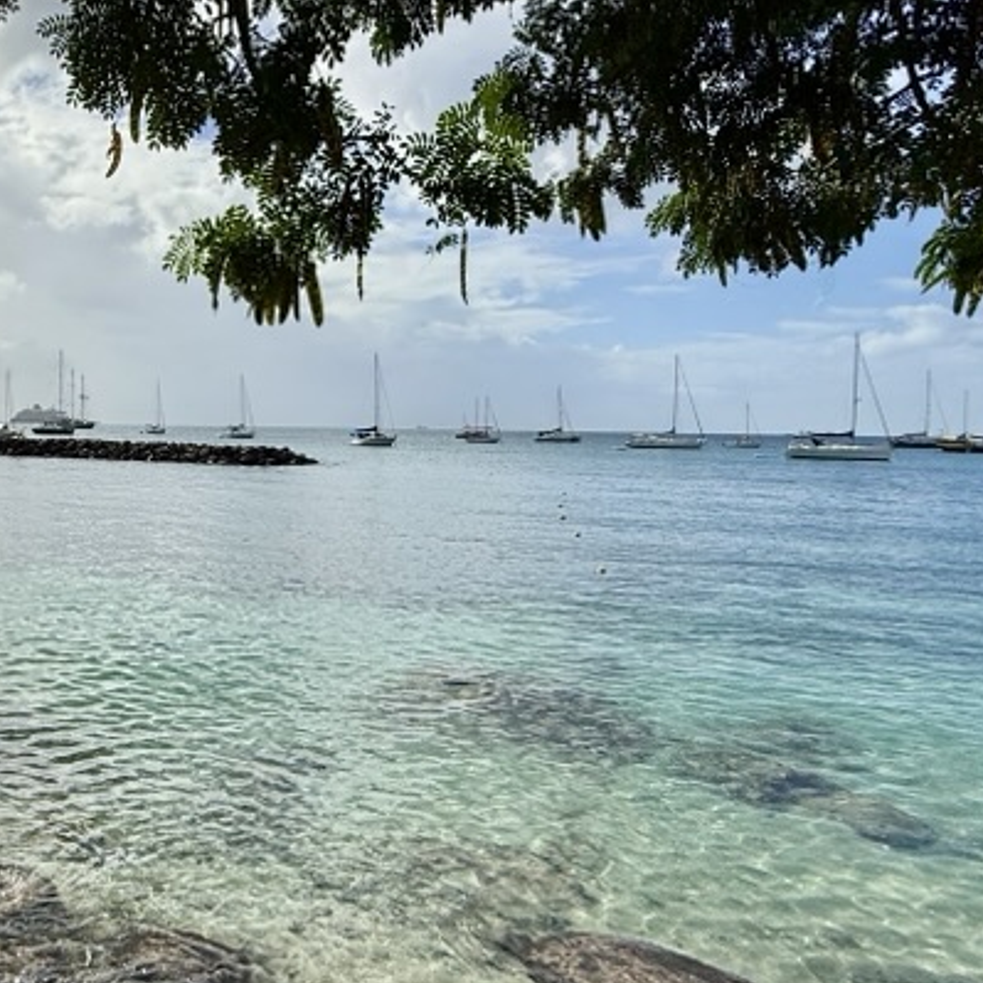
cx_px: 116
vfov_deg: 52.5
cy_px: 461
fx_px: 996
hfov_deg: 47.7
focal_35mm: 31
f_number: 2.2
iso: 40
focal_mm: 2.22
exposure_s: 1/6803
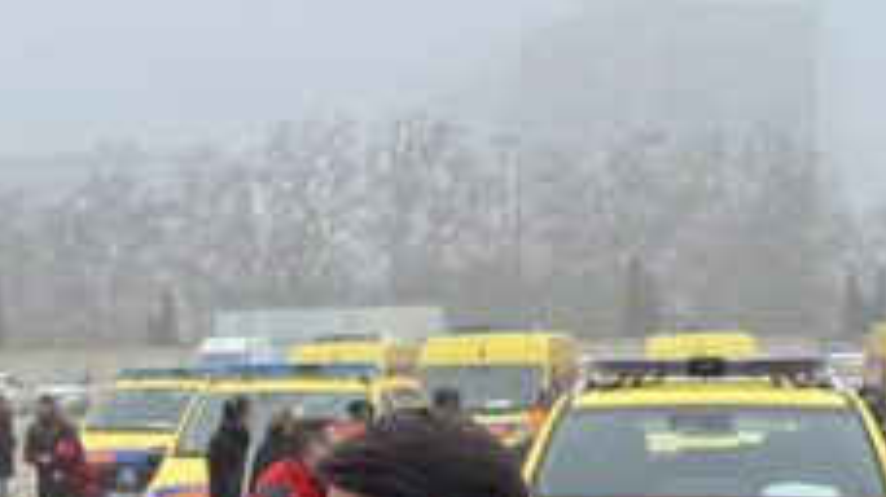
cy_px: 524
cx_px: -132
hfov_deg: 22.6
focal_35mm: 88
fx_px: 2066
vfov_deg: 13.5
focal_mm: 6.86
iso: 80
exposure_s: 1/1157
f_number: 1.78
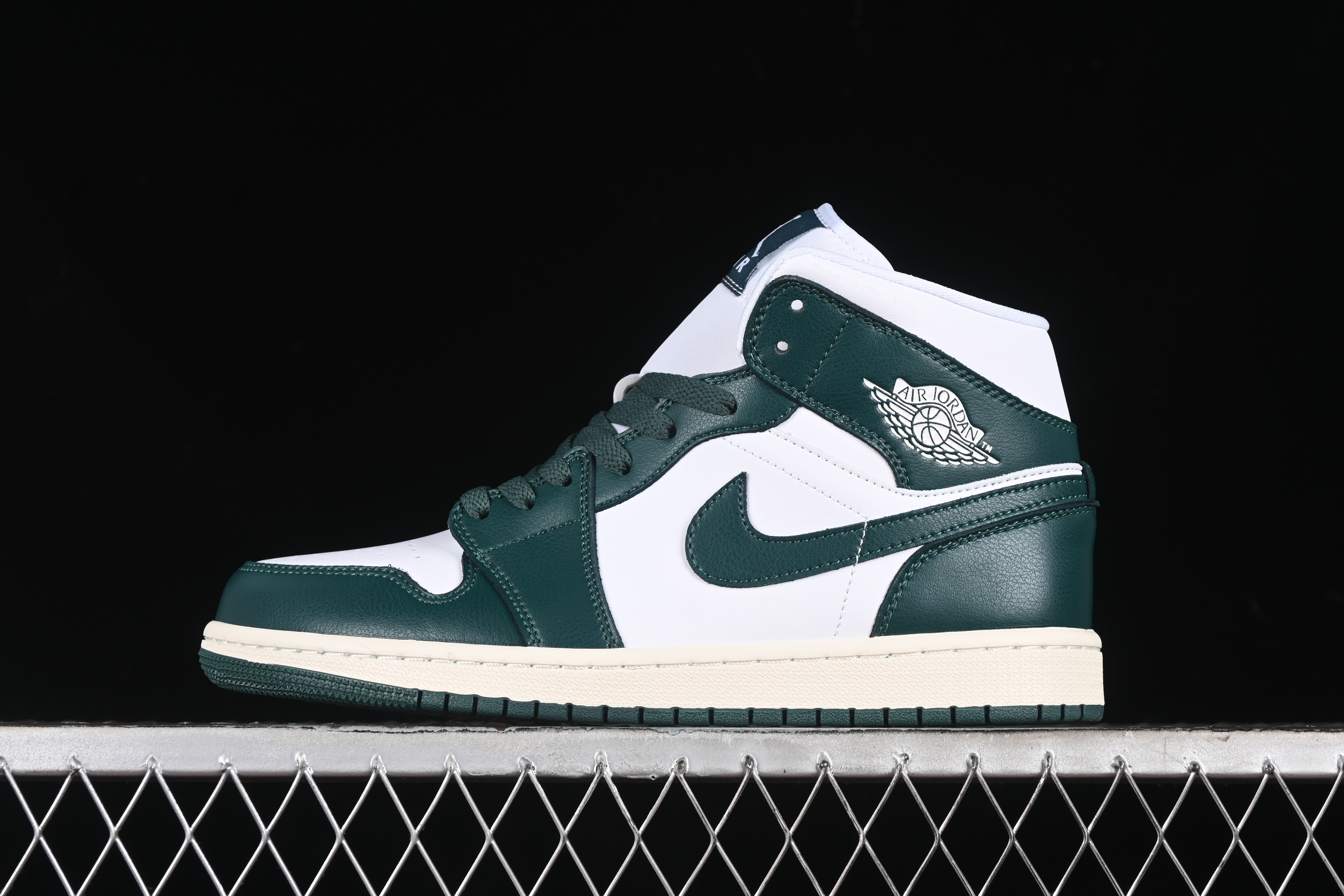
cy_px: 448
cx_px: 672
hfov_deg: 27.0
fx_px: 2800
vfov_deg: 18.2
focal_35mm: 75
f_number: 7.1
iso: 160
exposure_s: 1/80
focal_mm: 50
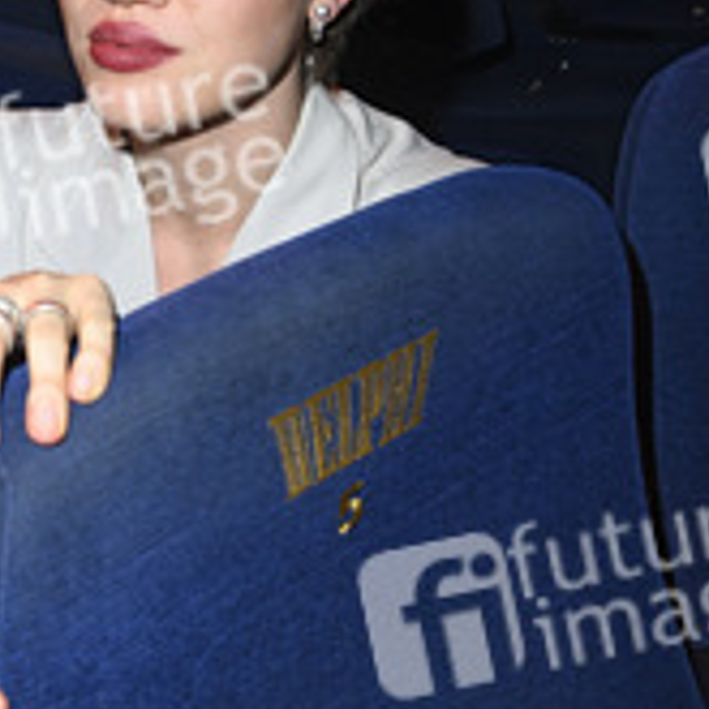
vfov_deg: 26.9
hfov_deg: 26.6
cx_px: 189
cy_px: 382
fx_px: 1483
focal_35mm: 64
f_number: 5.6
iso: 1250
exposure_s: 1/250
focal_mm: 31
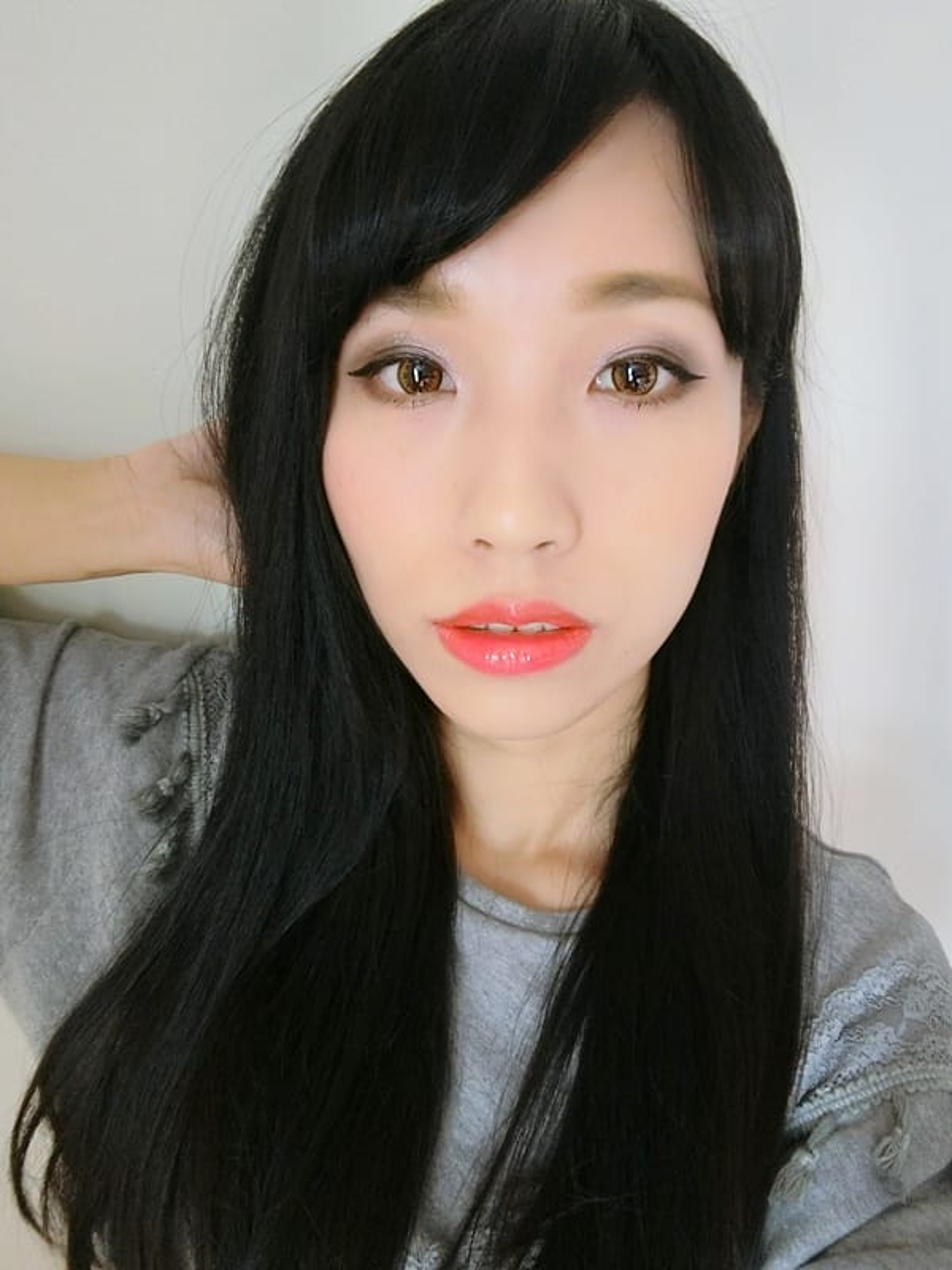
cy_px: 635
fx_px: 770
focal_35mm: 21
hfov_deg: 63.4
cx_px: 476
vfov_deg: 79.0
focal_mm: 4.58
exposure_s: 1/50
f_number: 2.8
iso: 640
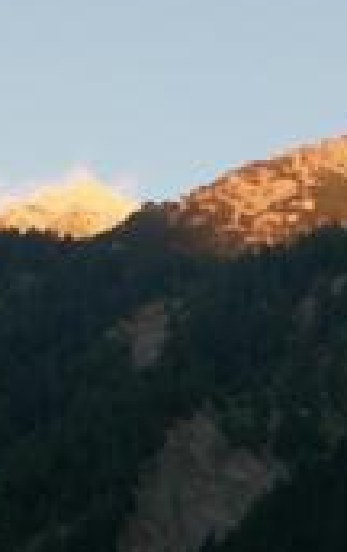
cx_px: 678
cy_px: 571
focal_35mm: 138
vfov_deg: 14.8
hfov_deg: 9.0
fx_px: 2081
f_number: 4
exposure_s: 1/80
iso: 50
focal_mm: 5.86
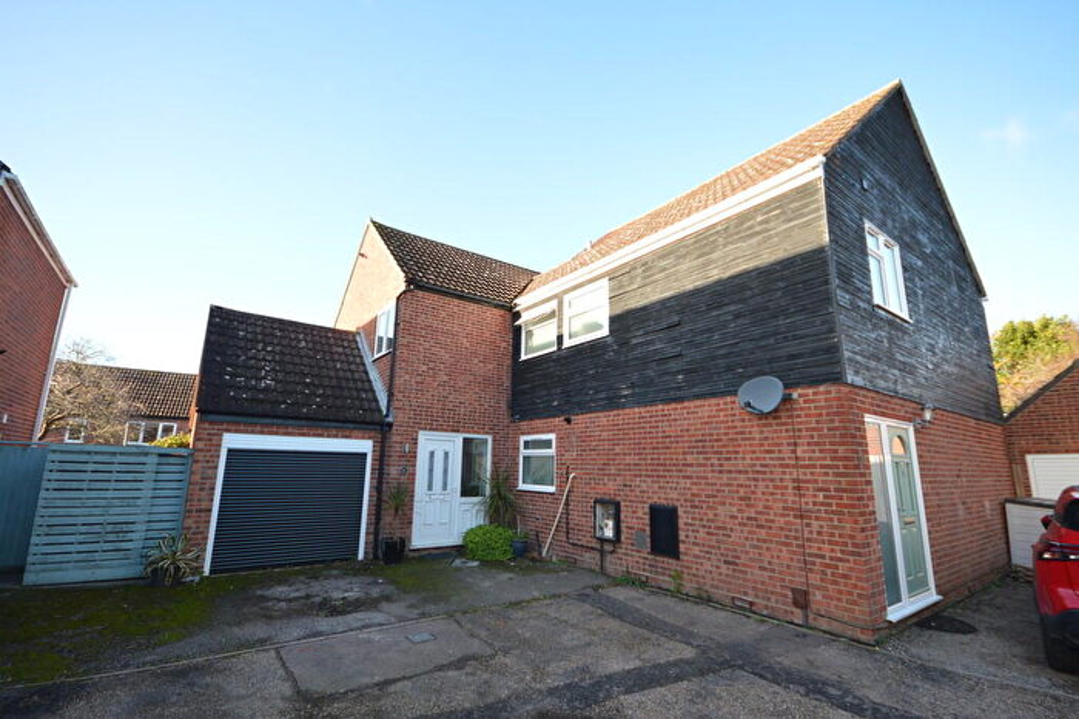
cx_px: 540
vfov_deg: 77.3
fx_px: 449
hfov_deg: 100.4
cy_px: 360
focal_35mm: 15
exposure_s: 1/125
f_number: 5.6
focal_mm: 10
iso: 160
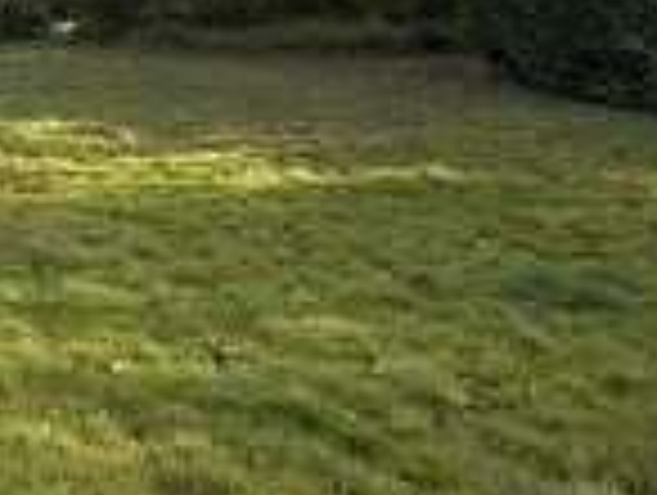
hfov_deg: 26.4
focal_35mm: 67
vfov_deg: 21.3
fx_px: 1274
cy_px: 7
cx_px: -86
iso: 64
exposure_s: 1/502
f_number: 2.2
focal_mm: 2.22
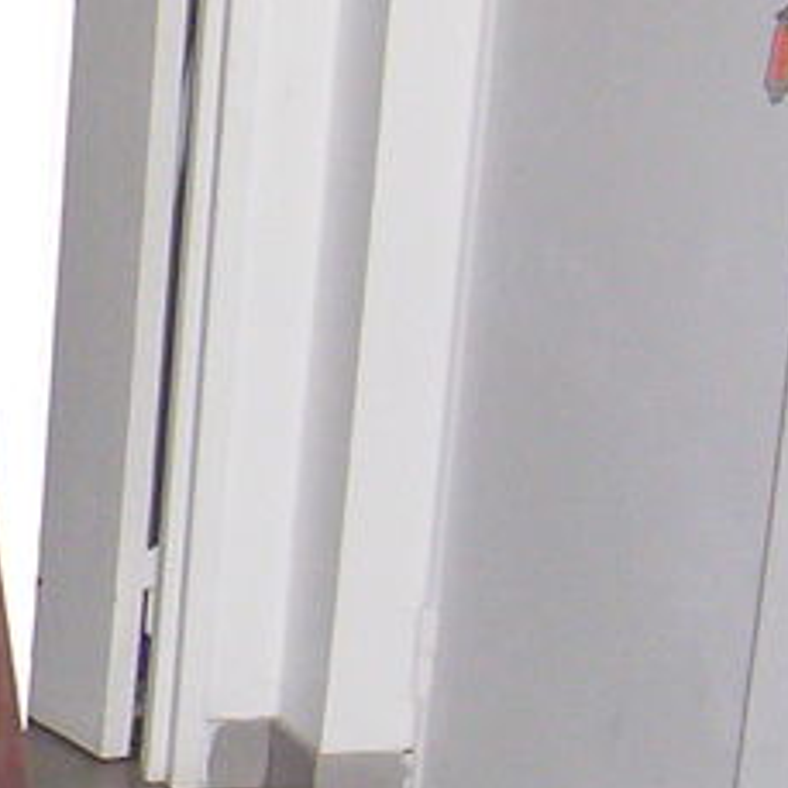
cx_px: -609
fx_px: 3580
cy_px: 773
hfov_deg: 11.7
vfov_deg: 12.4
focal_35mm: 139
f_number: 2.76
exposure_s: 1/30
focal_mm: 5.54
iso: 140
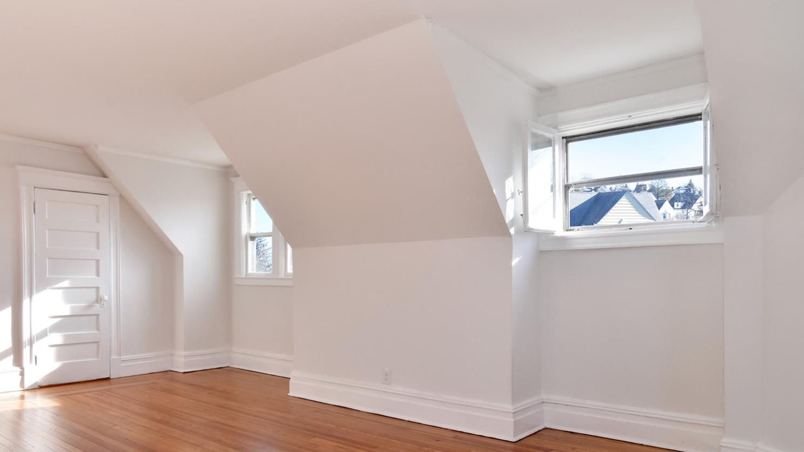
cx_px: 285
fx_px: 506
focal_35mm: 24
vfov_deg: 48.1
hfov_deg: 75.2
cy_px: 249
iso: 640
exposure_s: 1/50
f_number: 13
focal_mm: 11
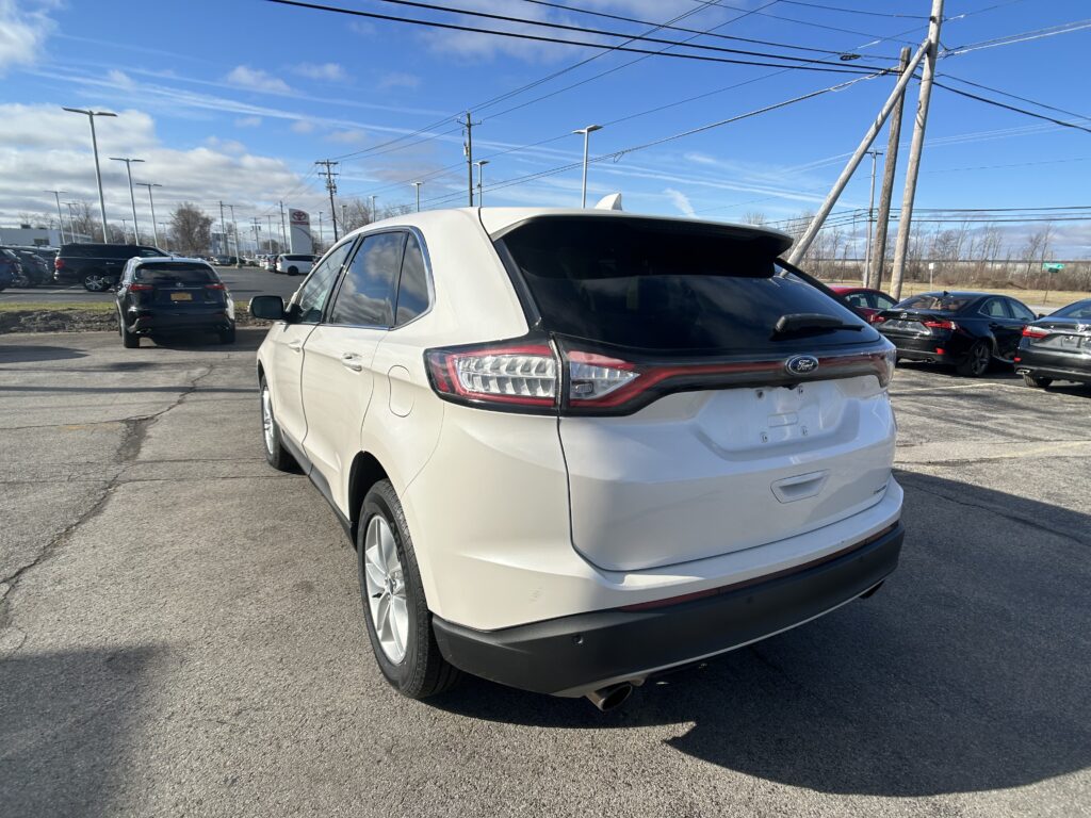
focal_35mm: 26
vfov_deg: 53.1
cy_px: 409
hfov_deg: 67.3
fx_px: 819
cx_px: 546
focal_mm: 5.7
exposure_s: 1/5587
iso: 50
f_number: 1.5
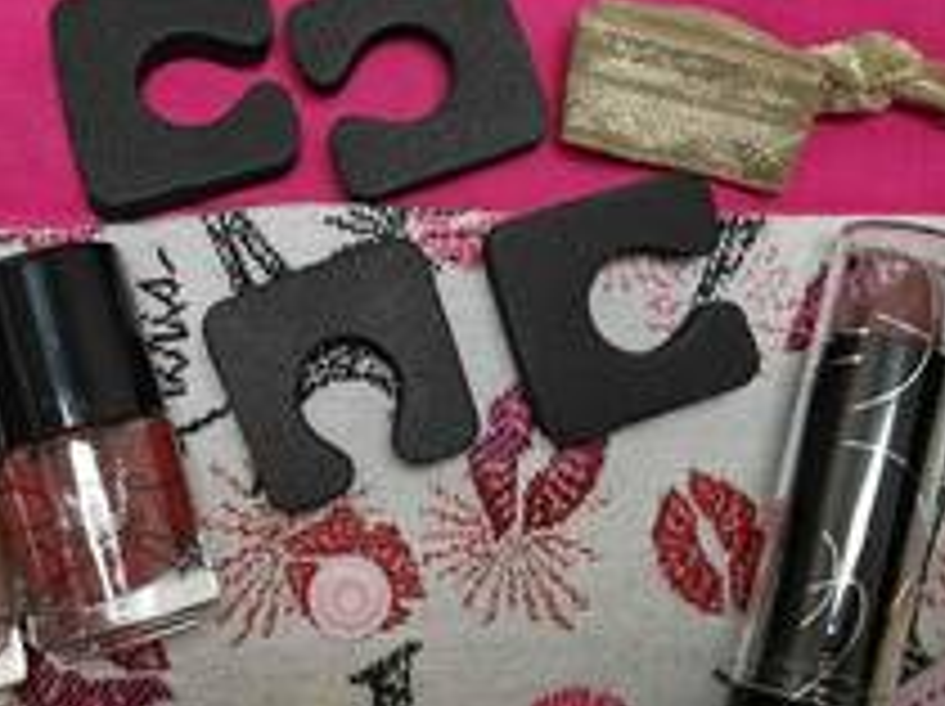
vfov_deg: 23.6
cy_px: 331
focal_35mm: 62
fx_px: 1691
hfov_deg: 31.1
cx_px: 360
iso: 125
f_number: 1.8
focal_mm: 5.4
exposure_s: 1/100
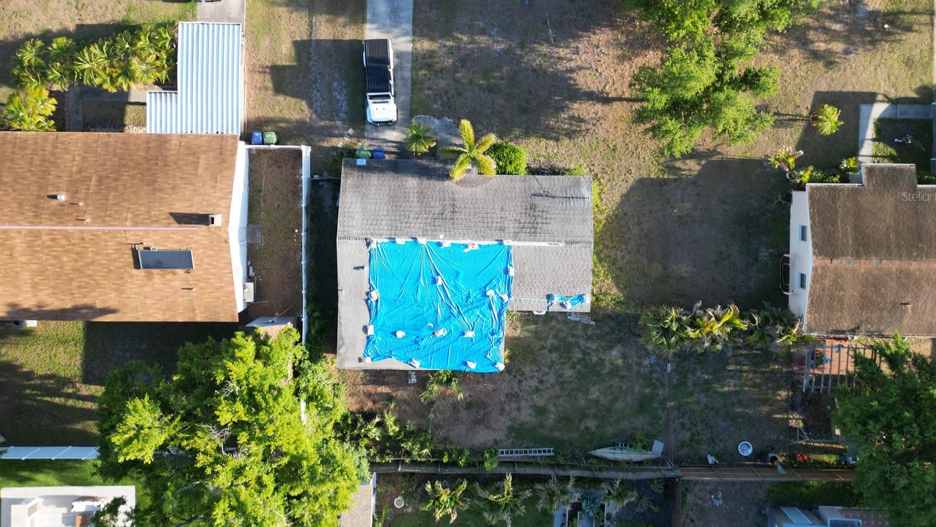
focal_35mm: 27
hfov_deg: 69.8
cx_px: 475
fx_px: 670
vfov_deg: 42.6
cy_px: 196
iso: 140
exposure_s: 1/640
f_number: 1.7
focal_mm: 6.72
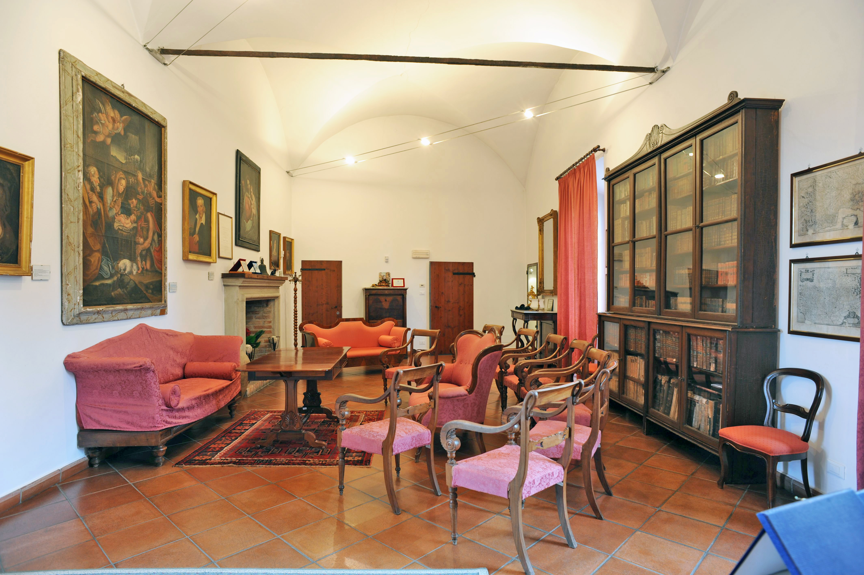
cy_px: 288
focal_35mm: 20
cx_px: 432
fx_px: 480
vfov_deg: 61.9
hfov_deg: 84.0
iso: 200
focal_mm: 20
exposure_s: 1/5
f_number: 6.3
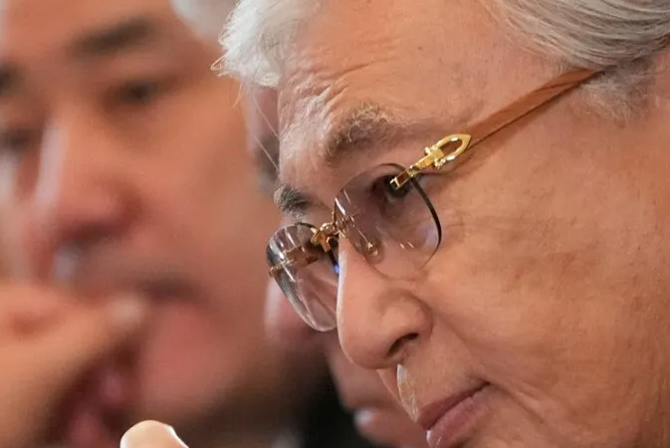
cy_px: 414
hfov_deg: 1.4
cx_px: 422
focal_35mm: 1440
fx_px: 26822
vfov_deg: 1.0
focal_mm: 400
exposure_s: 1/100
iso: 6400
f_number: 5.6
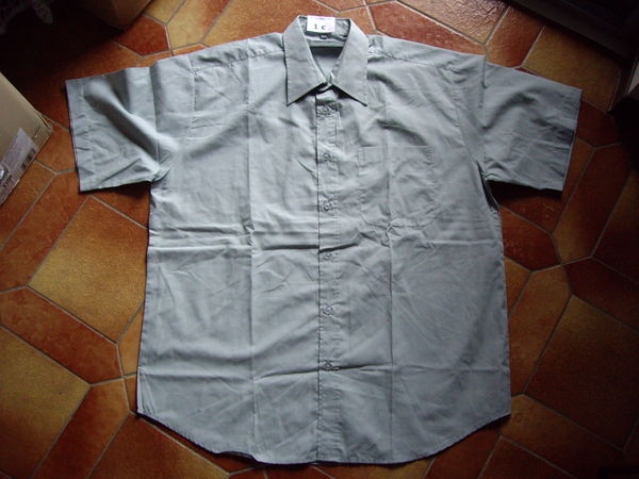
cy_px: 240
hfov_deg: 49.0
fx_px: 701
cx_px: 320
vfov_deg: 37.7
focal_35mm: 38
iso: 200
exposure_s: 1/30
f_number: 2.7
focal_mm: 6.2
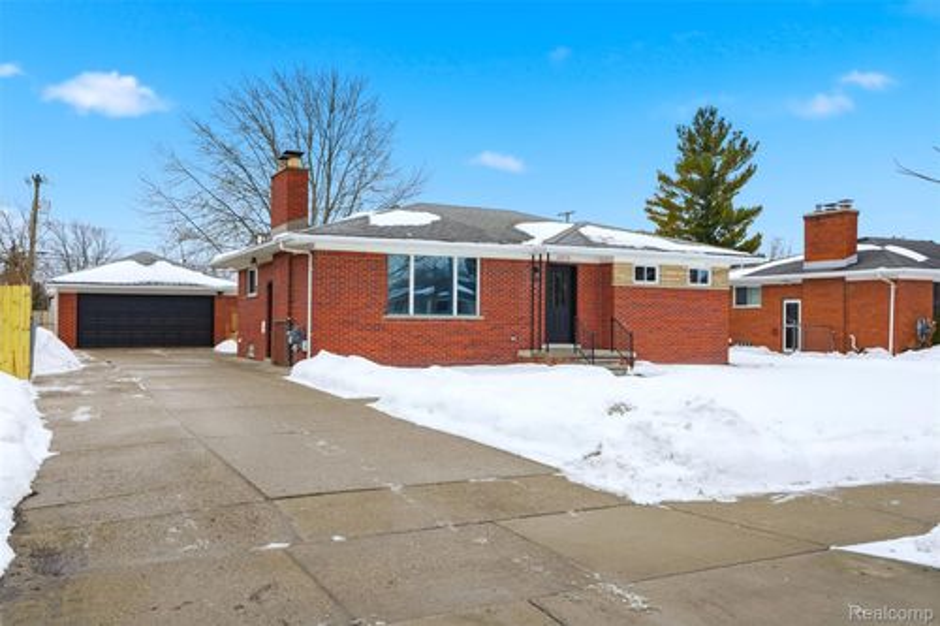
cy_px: 313
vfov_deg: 41.1
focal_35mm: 32
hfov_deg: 58.7
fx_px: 835
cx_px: 470
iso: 400
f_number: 8
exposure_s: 1/8000
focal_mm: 32
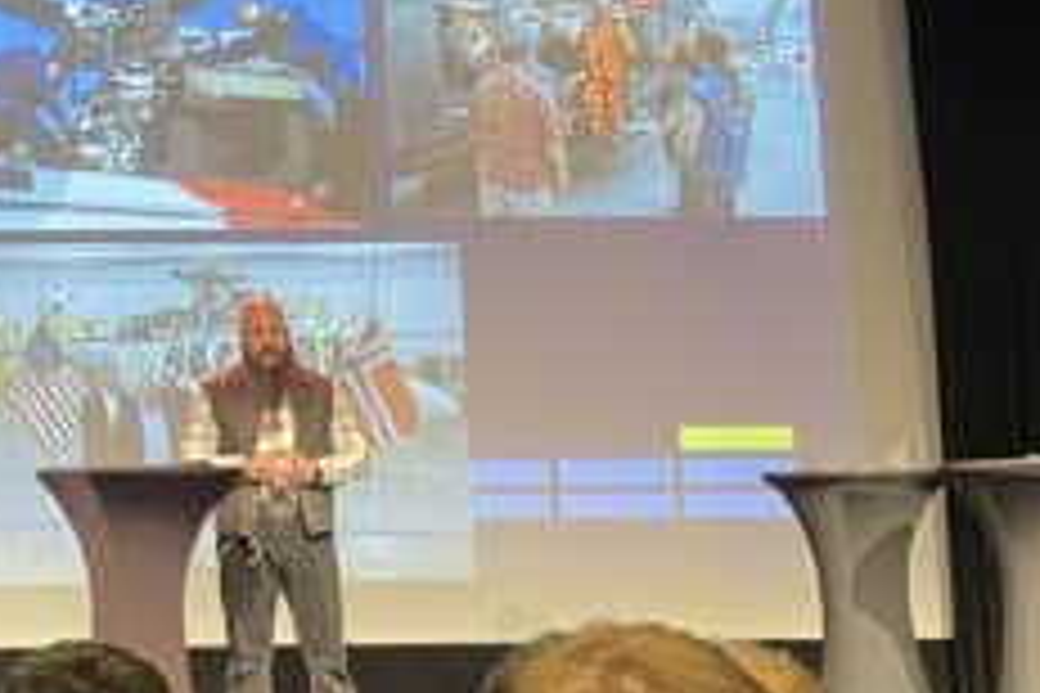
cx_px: 108
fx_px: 2600
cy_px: 27
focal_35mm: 90
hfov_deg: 22.1
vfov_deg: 15.0
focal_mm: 4.2
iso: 500
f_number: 1.6
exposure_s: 1/35
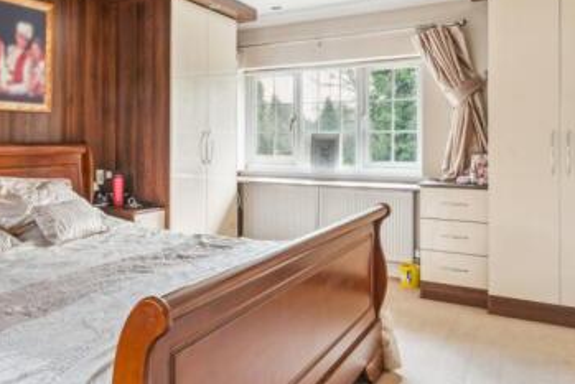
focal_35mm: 30
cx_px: 194
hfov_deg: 60.5
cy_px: 151
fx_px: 479
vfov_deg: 43.4
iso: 640
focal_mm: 16
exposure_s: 1/2
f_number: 10
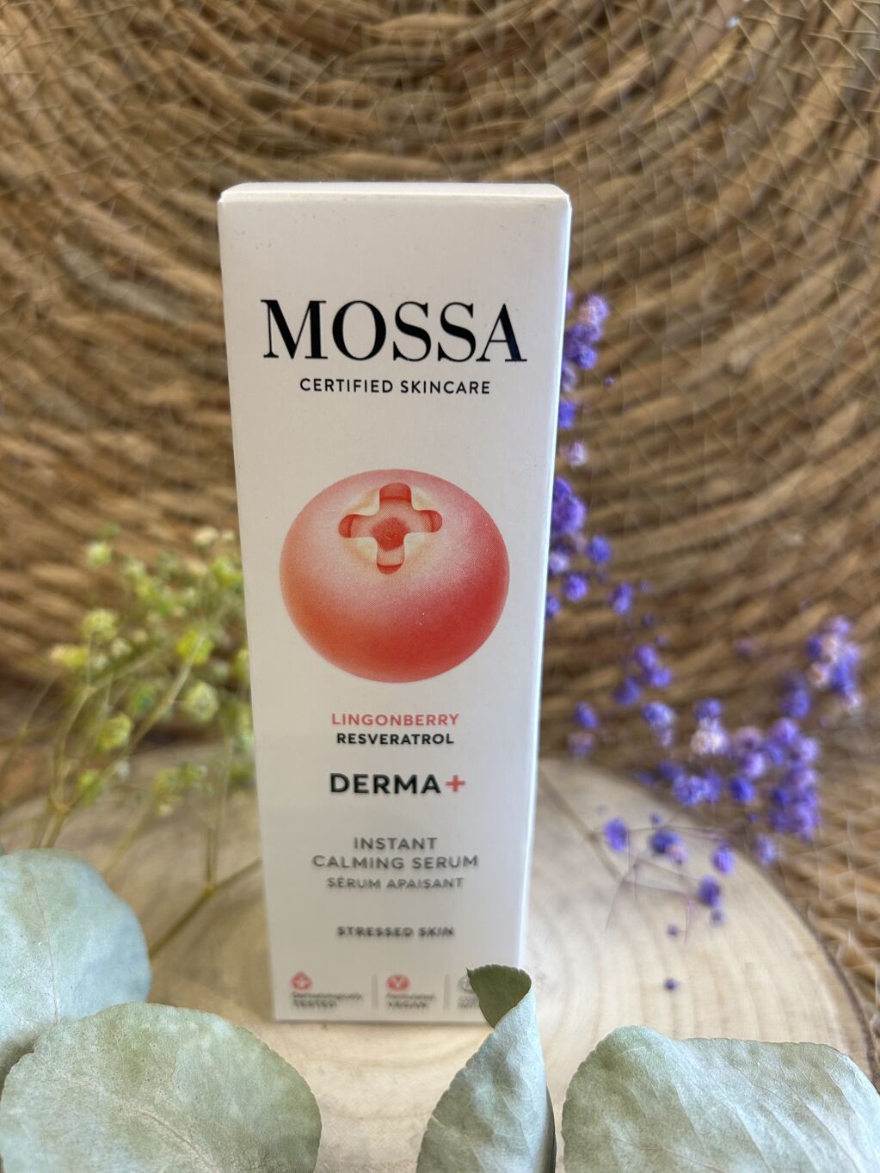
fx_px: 881
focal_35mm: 26
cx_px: 440
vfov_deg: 67.3
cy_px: 586
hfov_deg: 53.1
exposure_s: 1/100
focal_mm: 5.7
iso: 100
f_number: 1.5
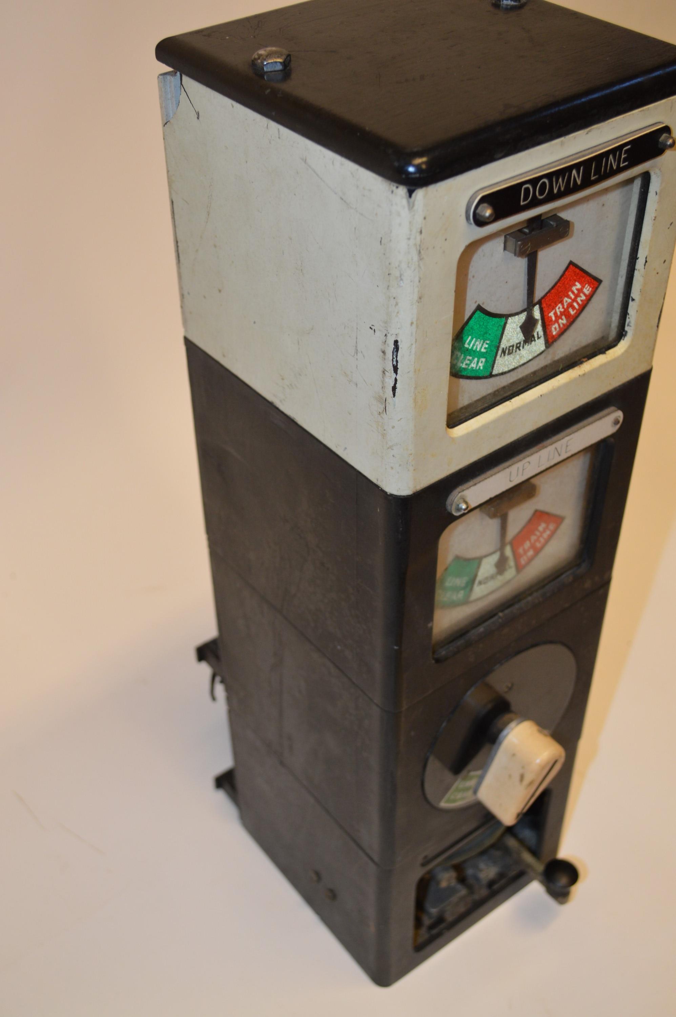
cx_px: 338
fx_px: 1185
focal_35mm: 42
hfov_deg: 31.8
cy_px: 508
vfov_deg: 46.4
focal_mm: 28
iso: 500
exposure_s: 1/60
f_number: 4.5
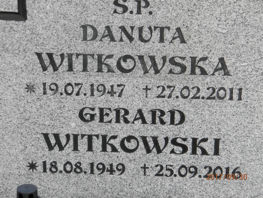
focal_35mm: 106
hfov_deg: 18.5
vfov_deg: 14.0
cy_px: 99
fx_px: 805
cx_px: 132
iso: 80
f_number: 4.5
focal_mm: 19
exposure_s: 1/200
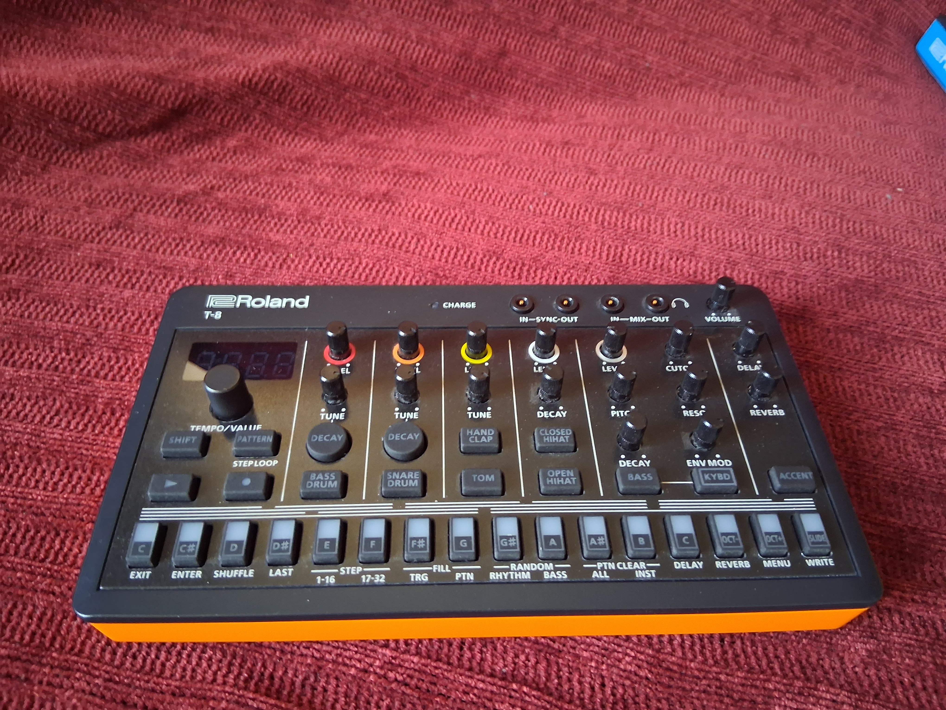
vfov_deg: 53.1
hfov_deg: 67.3
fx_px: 711
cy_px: 355
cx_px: 473
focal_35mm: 26
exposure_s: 1/25
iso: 500
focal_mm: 3.98
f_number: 1.8
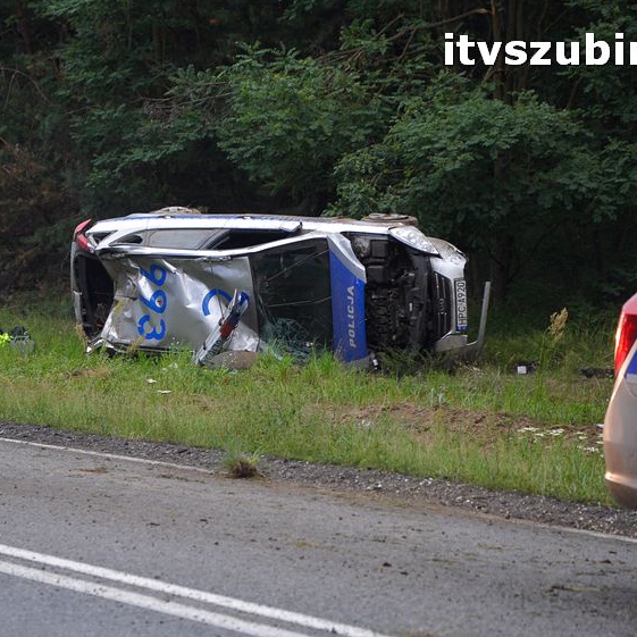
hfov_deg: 12.9
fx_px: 2811
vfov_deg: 12.9
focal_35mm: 135
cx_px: 270
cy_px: 317
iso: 640
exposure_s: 1/80
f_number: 4.5
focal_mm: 70
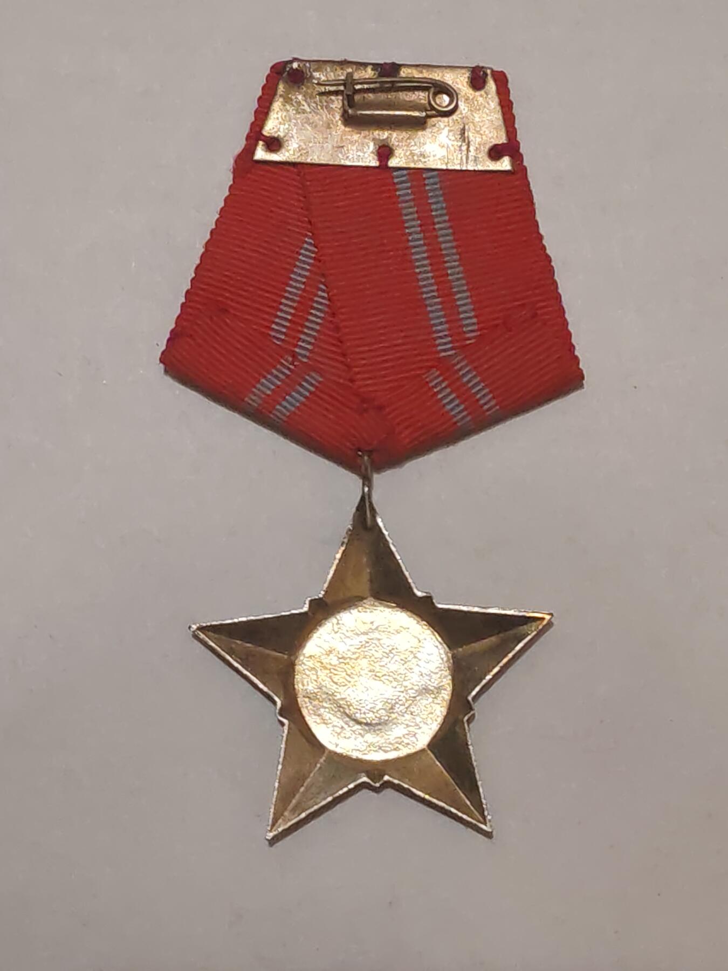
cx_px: 364
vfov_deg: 22.5
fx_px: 2440
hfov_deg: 17.0
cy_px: 486
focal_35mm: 87
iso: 800
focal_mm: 5.52
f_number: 1.95
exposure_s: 1/50
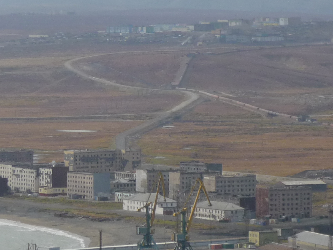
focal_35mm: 270
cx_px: 138
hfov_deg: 7.3
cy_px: 64
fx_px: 2598
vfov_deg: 5.5
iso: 125
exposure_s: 1/500
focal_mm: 16.5
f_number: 5.1
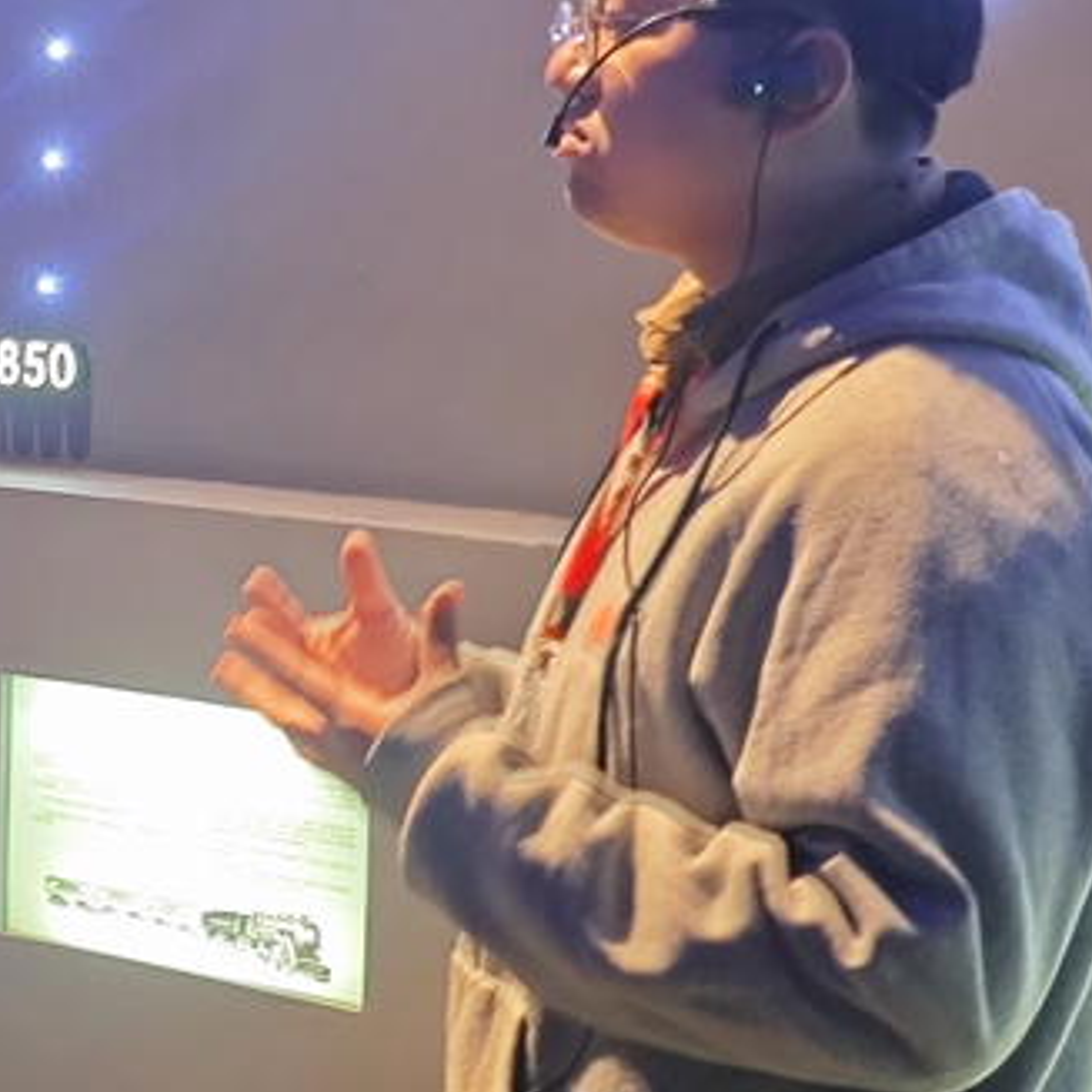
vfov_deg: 17.3
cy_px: 341
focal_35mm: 100
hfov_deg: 16.0
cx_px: -538
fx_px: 3569
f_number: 1.42
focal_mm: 6.68
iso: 160
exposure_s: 1/50
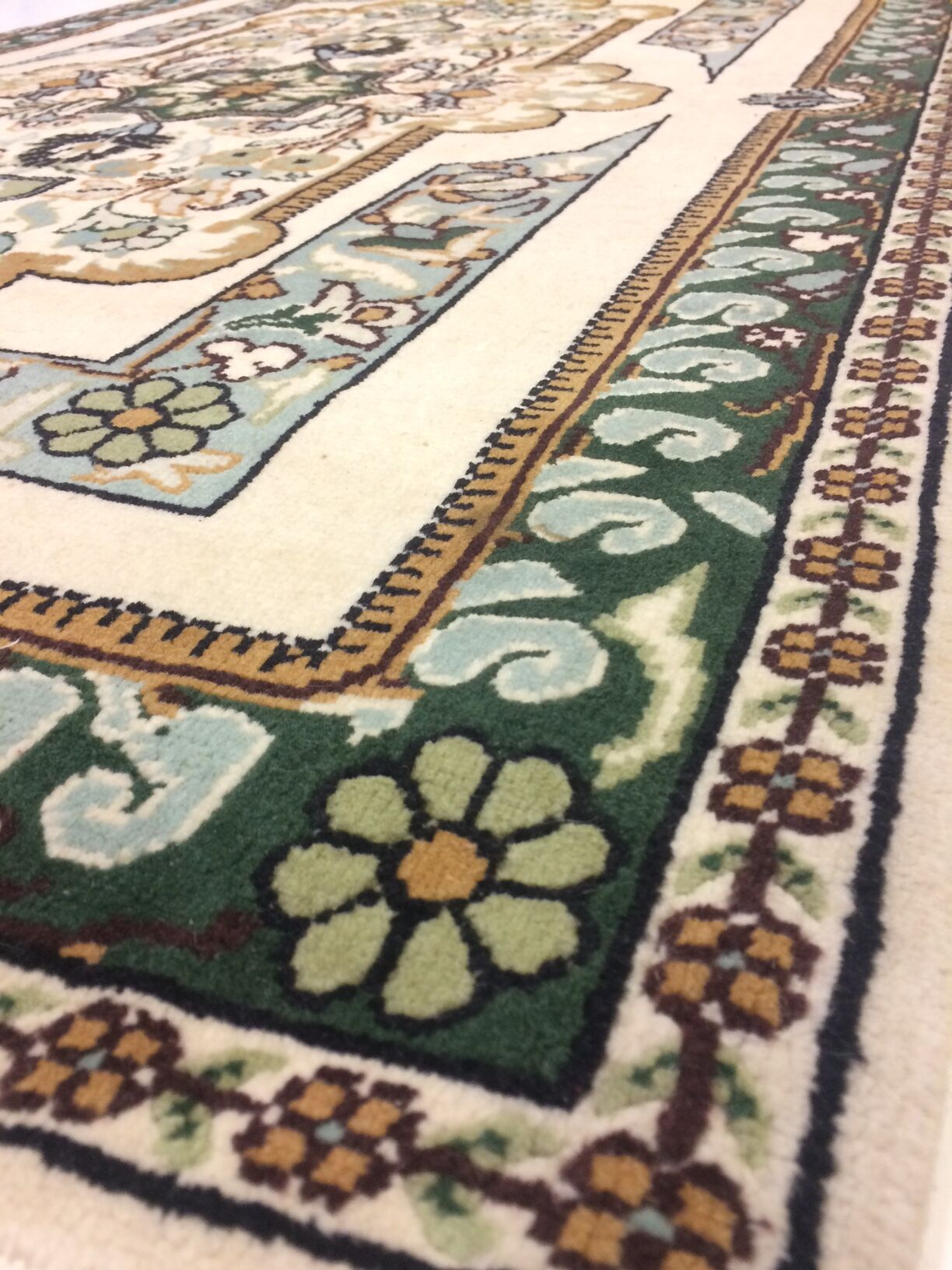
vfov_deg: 61.7
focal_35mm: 29
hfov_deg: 48.2
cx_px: 476
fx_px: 1063
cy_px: 635
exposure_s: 1/33
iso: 200
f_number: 2.2
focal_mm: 4.15
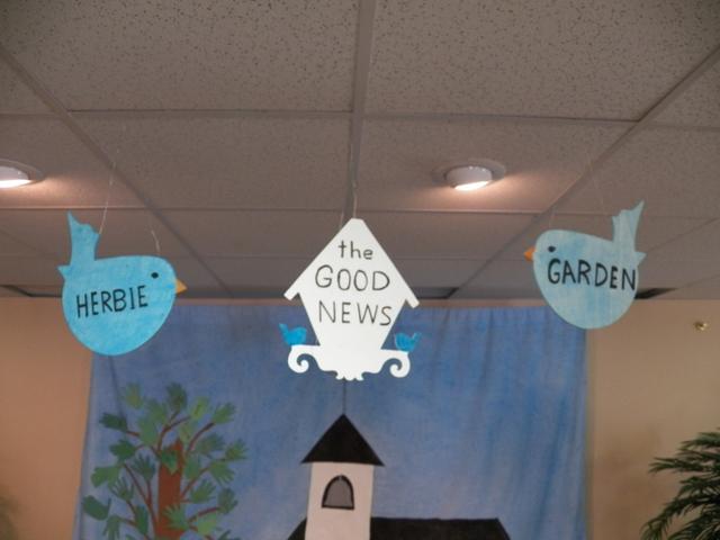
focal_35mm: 28
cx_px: 360
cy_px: 270
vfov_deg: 49.7
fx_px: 582
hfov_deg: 63.4
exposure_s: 1/30
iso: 200
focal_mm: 4.9
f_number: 2.8
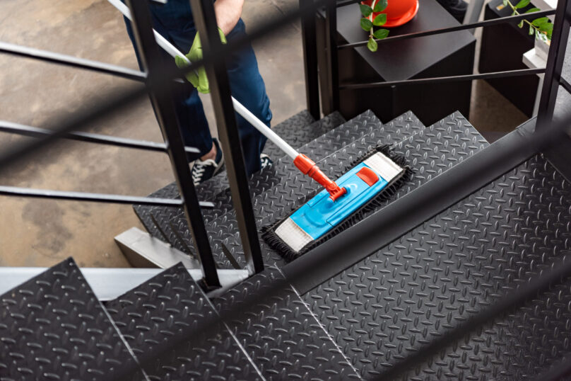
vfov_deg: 19.4
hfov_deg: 28.9
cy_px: 190
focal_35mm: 70
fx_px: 1110
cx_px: 286
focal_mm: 70
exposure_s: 1/200
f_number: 3.5
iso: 160
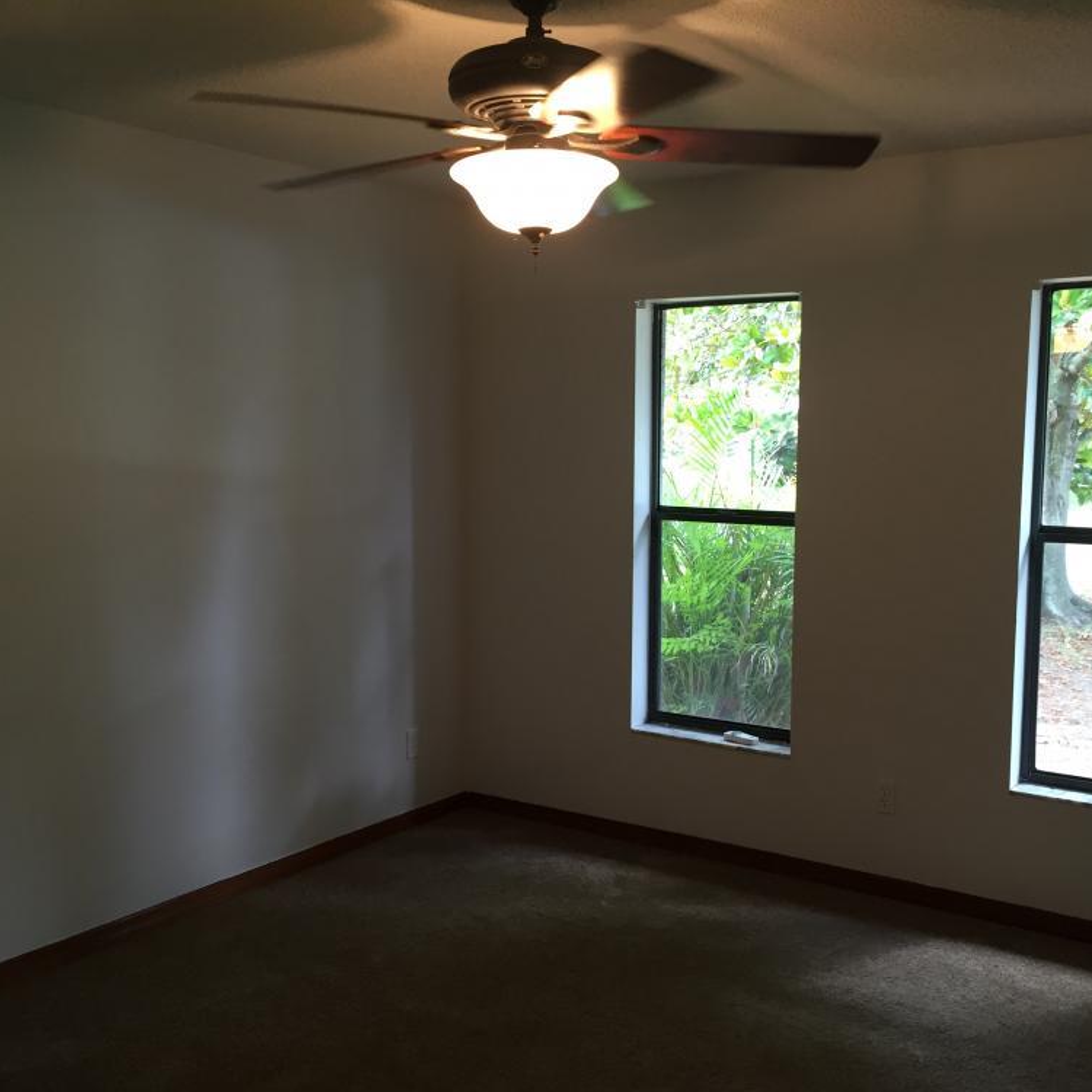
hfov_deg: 47.2
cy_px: 558
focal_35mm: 35
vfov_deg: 47.2
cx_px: 593
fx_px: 1249
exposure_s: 1/30
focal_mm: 4.15
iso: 64
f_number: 2.2
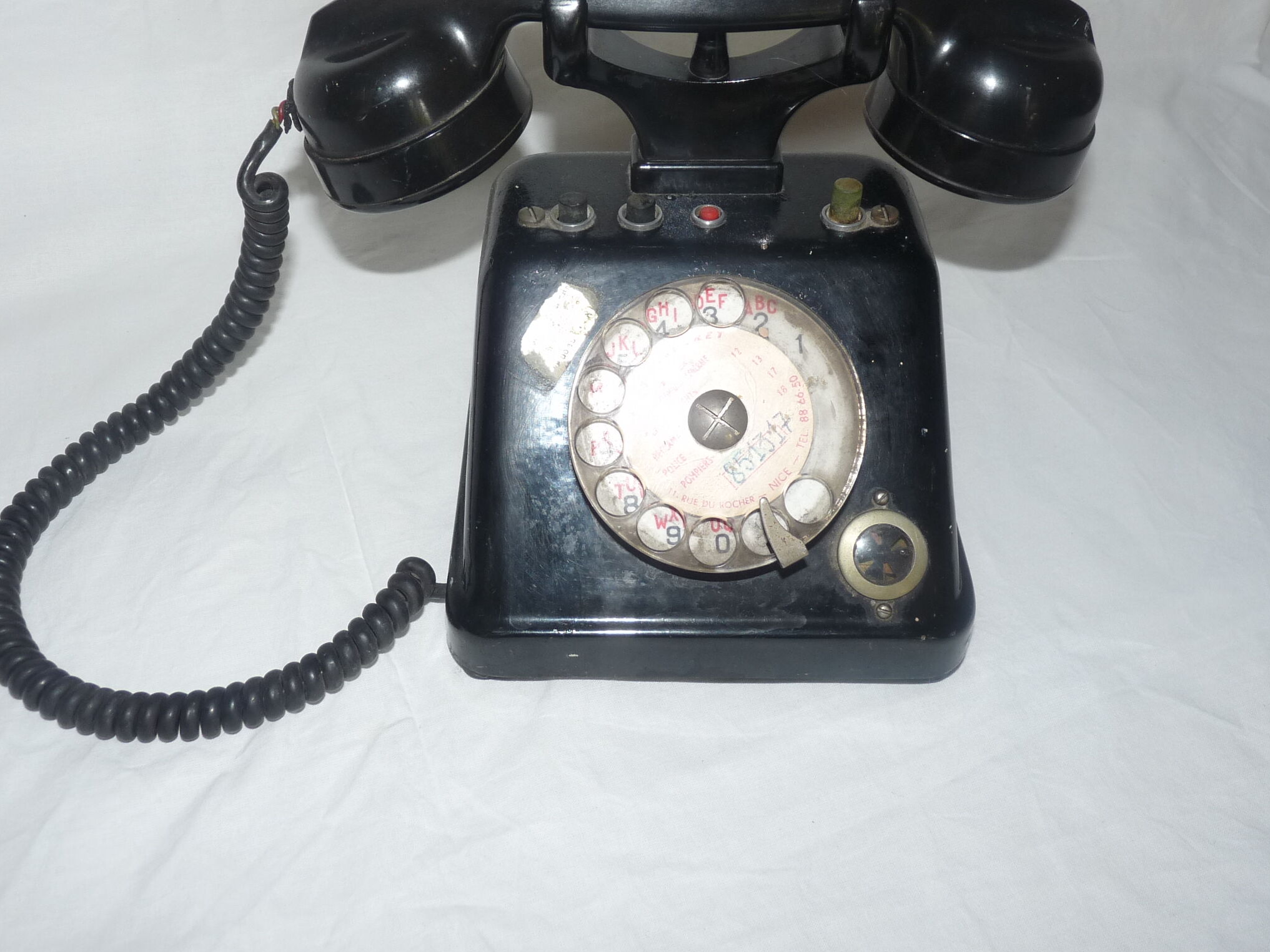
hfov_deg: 53.9
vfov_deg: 41.6
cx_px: 618
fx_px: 1247
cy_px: 375
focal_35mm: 34
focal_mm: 4.8
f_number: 2.8
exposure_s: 1/30
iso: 100
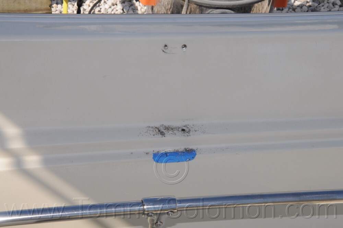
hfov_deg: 19.5
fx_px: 999
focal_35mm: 105
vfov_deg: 13.0
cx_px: 172
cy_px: 114
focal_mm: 70
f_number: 20
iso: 400
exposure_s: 1/200
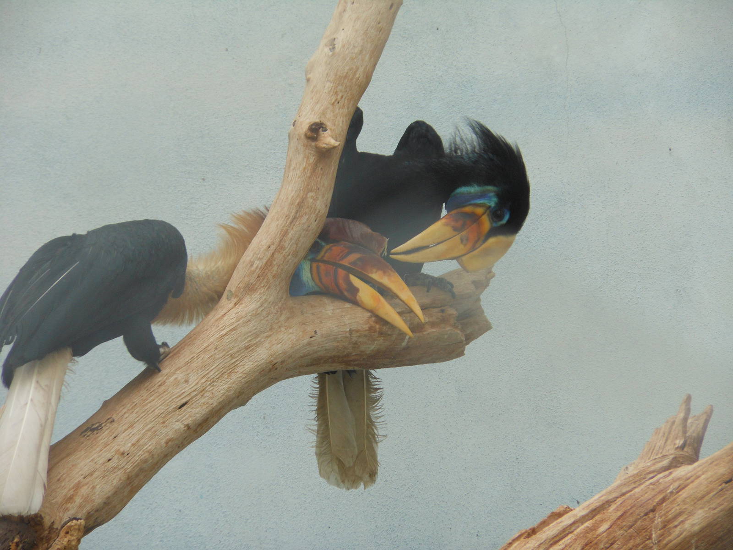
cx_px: 366
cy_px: 275
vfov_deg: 7.6
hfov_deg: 10.1
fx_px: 4150
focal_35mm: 196
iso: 125
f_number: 5.6
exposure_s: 1/60
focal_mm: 35
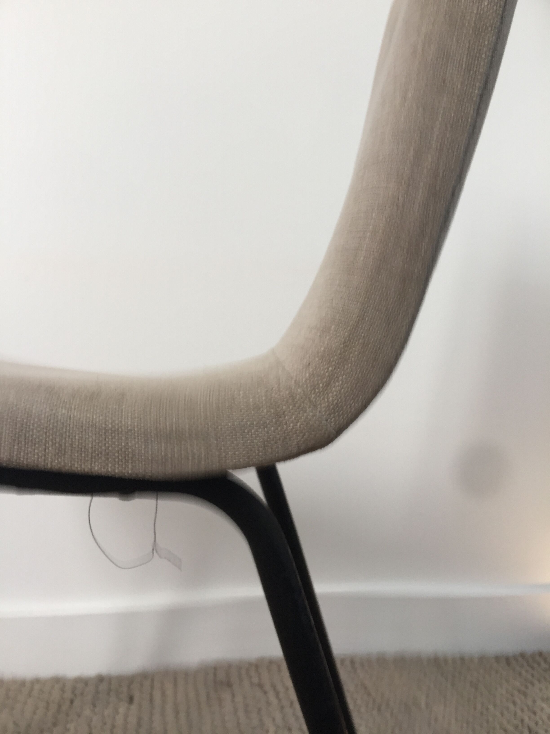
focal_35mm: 29
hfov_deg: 48.2
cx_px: 275
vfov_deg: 61.7
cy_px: 367
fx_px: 614
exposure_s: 1/100
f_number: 2.2
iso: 50
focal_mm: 4.15
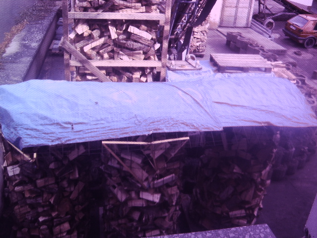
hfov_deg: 58.4
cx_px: 158
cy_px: 119
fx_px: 284
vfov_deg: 45.4
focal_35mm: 31
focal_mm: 8.13
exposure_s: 1/162
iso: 71
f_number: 2.7
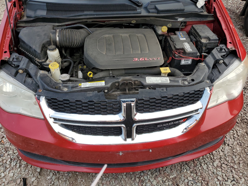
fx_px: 186
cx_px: 124
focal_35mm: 26
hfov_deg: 67.3
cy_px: 93
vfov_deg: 53.1
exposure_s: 1/1000
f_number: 1.5
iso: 50
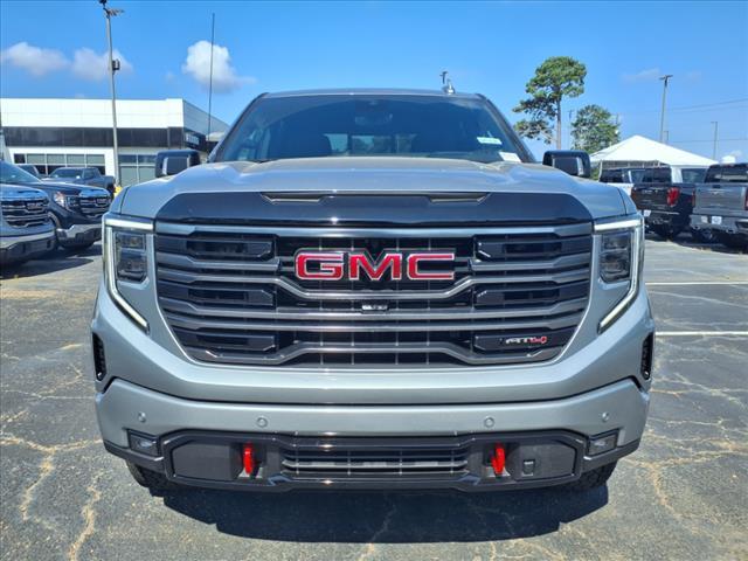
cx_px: 374
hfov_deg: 65.3
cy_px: 280
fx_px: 583
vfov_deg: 51.4
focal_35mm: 27
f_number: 1.9
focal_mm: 3.58
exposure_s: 1/2000
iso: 40
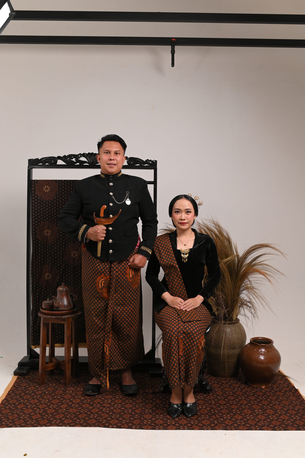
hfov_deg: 37.9
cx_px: 152
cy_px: 229
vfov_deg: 54.4
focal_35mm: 35
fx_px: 444
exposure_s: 1/100
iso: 250
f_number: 6.3
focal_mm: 35
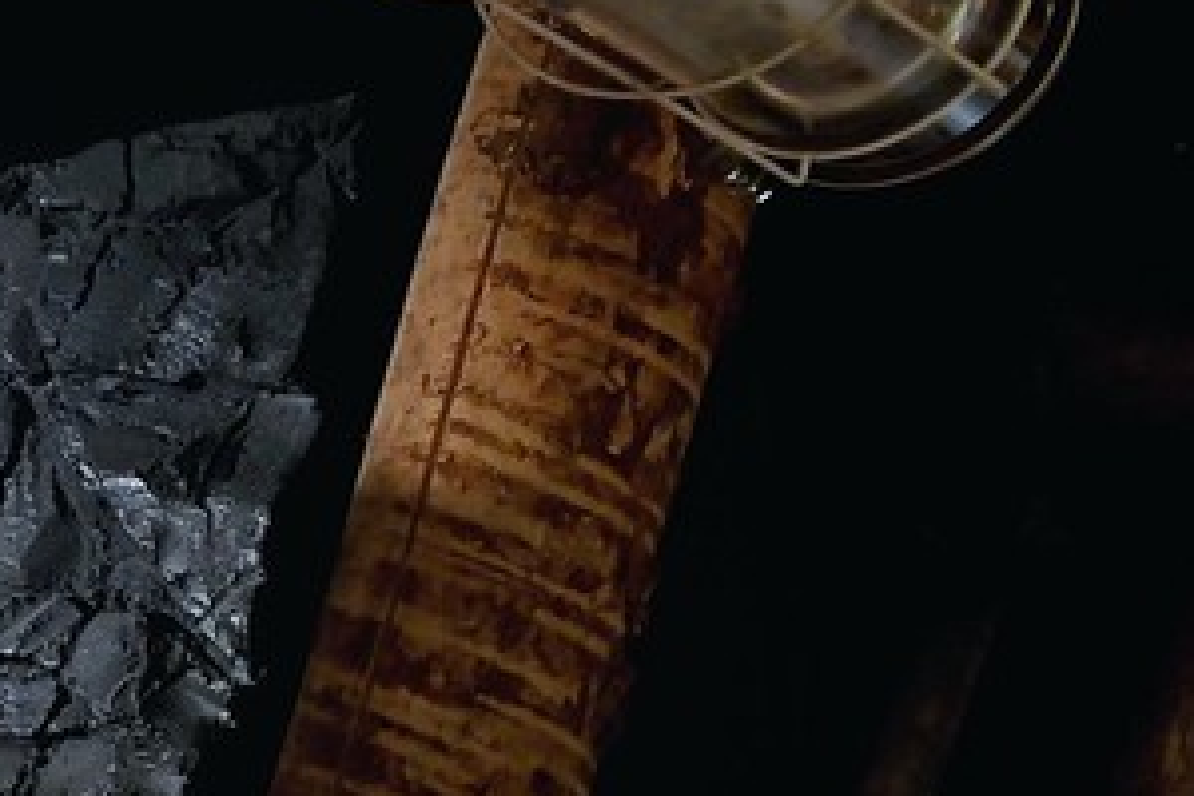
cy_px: 1114
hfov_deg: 12.1
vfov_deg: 10.4
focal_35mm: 128
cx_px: -1855
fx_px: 4245
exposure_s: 3
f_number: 7.1
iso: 400
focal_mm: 24
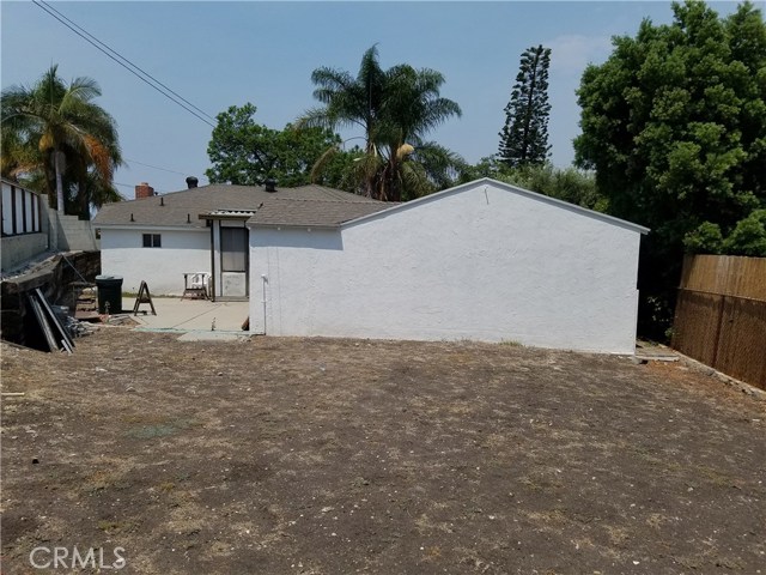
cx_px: 383
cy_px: 288
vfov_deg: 53.1
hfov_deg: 67.3
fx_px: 575
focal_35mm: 26
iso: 50
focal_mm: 4.2
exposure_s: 1/5968
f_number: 1.7
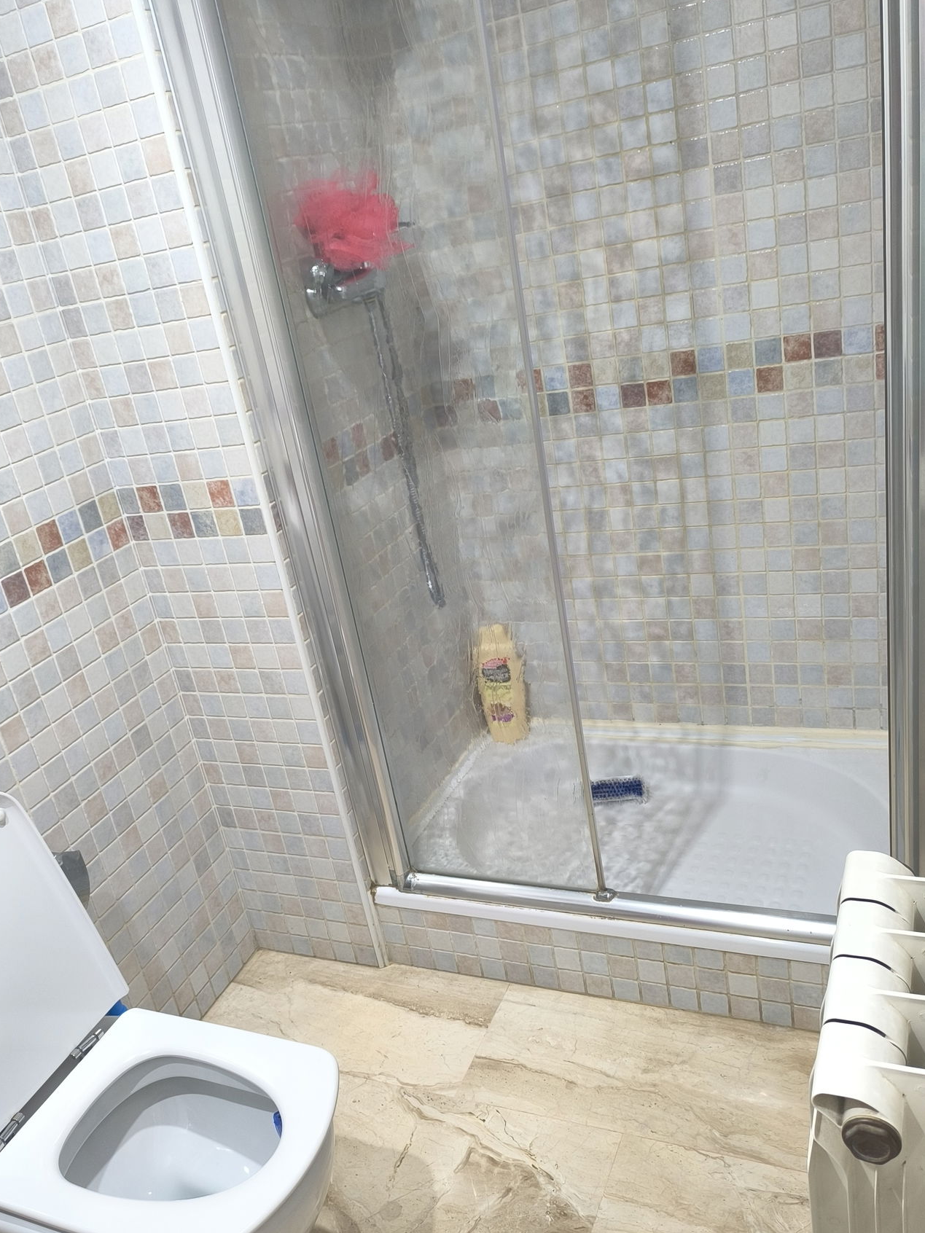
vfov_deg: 61.6
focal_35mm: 29
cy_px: 670
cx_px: 397
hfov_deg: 48.1
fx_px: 1033
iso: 1000
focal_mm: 6.14
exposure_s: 1/50
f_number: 1.65
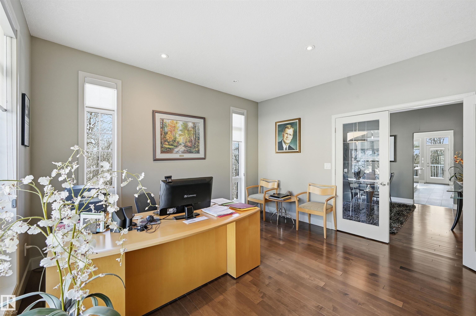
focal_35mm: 14
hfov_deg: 104.3
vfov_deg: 81.1
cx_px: 238
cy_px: 158
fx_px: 185
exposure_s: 1/50
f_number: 9
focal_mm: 14
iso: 100
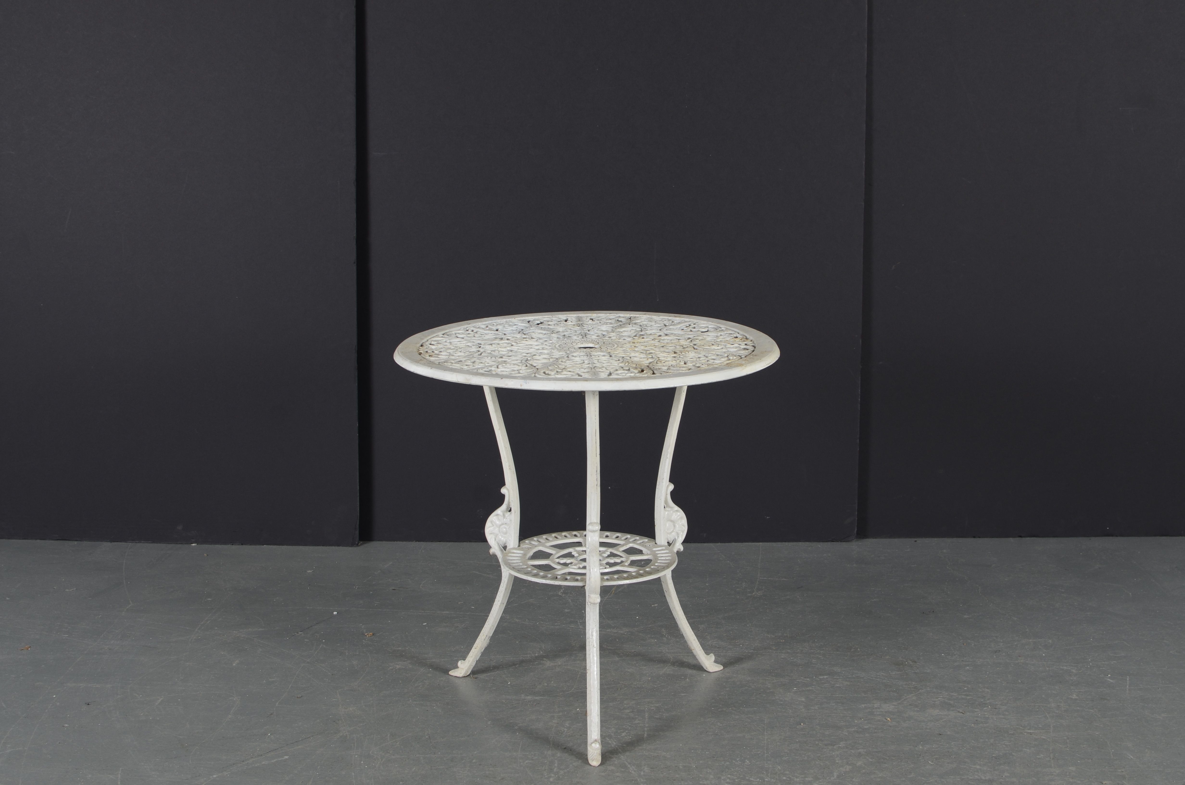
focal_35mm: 52
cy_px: 392
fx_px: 1725
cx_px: 592
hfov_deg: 37.9
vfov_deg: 25.6
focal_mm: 35
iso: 100
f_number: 6.3
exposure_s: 1/125
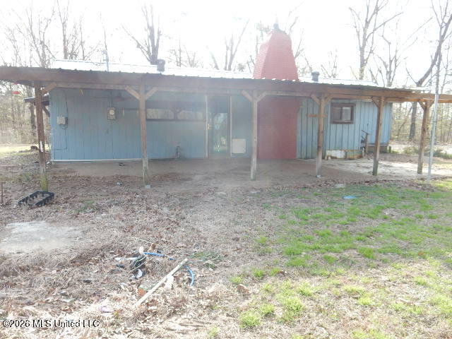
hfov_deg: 69.4
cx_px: 226
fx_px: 326
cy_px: 170
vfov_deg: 54.9
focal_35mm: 25
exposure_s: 1/125
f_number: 3.7
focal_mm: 4.5
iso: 125
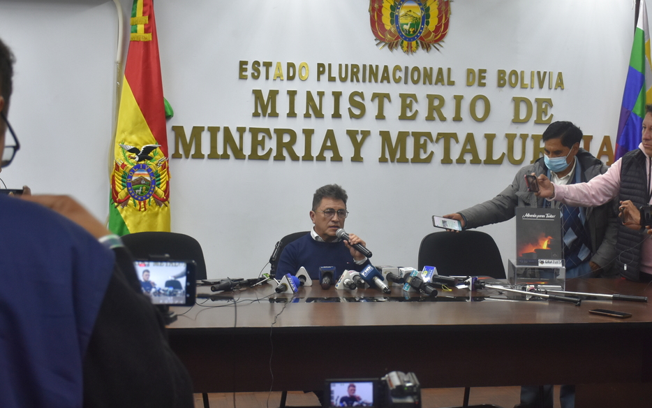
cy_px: 243
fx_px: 1191
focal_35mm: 67
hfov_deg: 30.5
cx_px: 391
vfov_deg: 19.4
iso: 800
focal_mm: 32
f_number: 5.6
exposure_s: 1/125
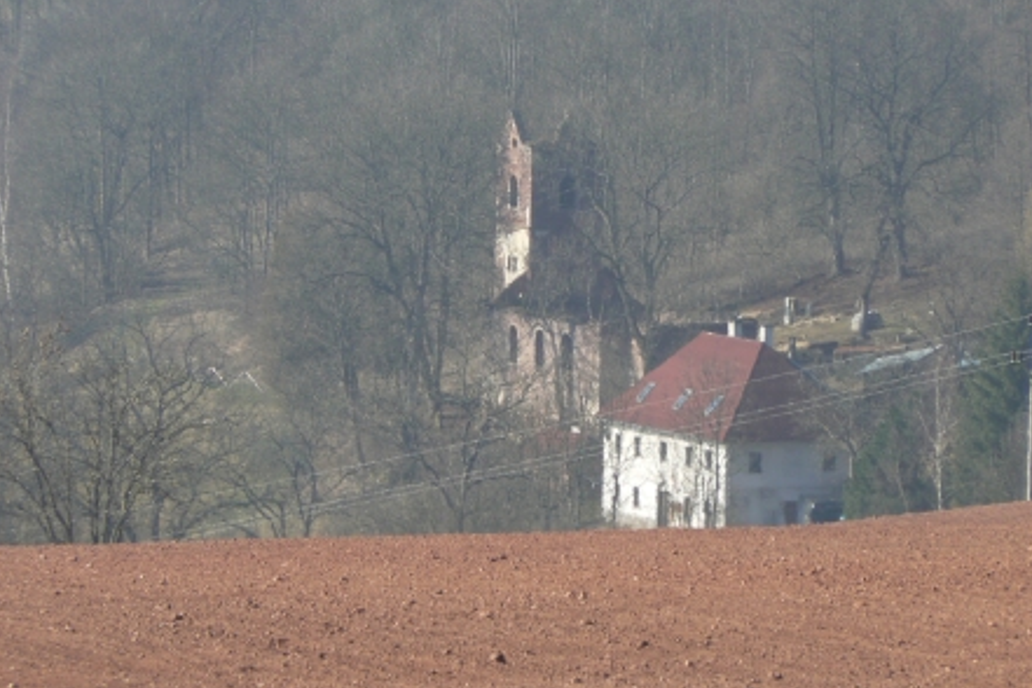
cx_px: 529
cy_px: 350
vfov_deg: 3.2
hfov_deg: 4.8
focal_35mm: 429
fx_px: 12297
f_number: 5.6
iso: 80
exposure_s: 1/500
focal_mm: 60.6
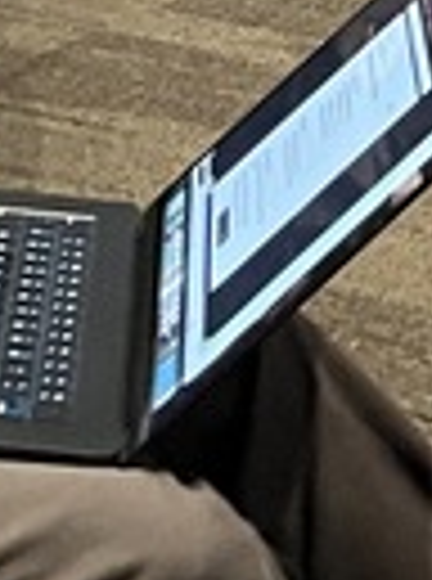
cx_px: 796
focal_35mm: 207
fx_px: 3462
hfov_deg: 6.9
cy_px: -1093
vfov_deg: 8.3
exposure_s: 1/30
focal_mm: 5.1
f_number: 1.6
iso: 640
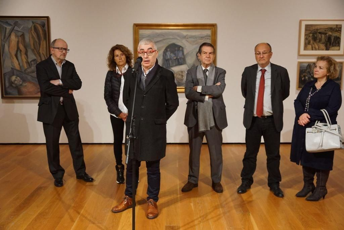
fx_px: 373
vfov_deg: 34.3
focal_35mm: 39
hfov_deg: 49.5
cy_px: 115
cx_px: 172
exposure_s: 1/60
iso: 1250
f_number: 2.8
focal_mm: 26
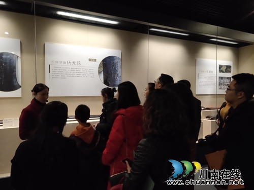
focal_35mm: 29
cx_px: 127
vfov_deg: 48.2
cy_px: 95
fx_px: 213
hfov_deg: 61.7
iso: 819
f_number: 1.8
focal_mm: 4.27
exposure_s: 1/17
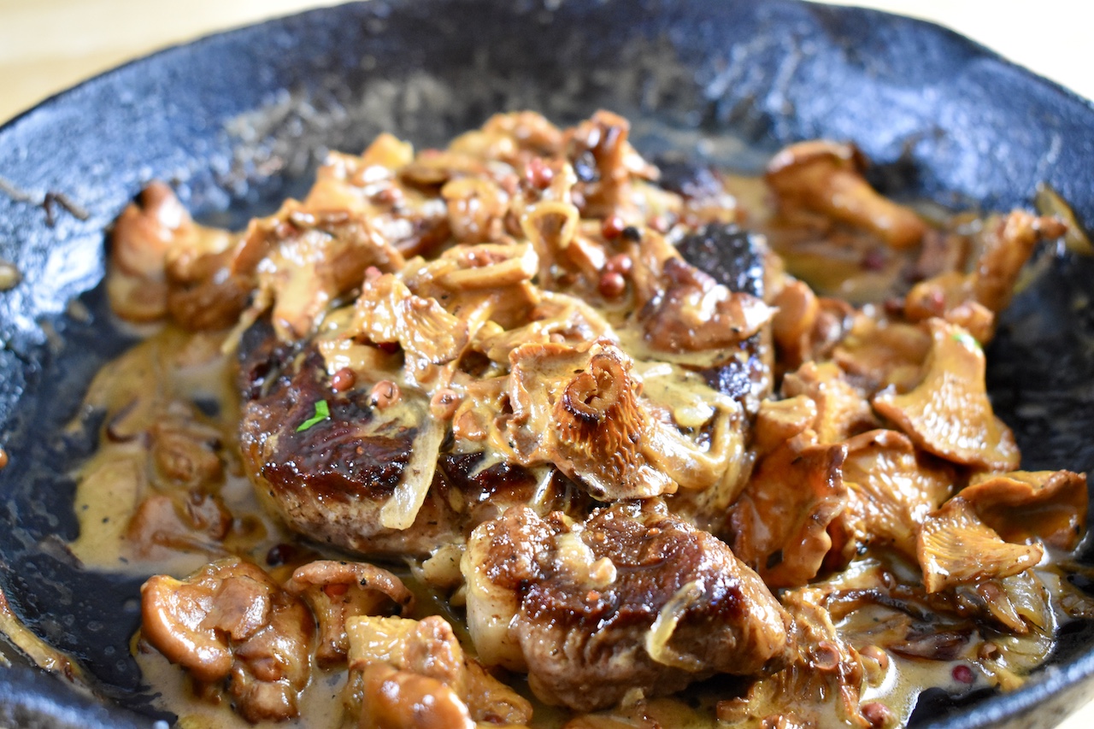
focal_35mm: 51
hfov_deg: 38.9
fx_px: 1550
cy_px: 364
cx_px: 547
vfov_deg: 26.5
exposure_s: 1/60
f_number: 4.5
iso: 3200
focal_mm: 34
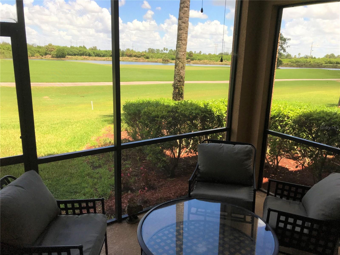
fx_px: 275
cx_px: 170
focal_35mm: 28
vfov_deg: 49.7
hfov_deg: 63.4
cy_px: 128
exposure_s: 1/1451
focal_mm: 3.99
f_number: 1.8
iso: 20
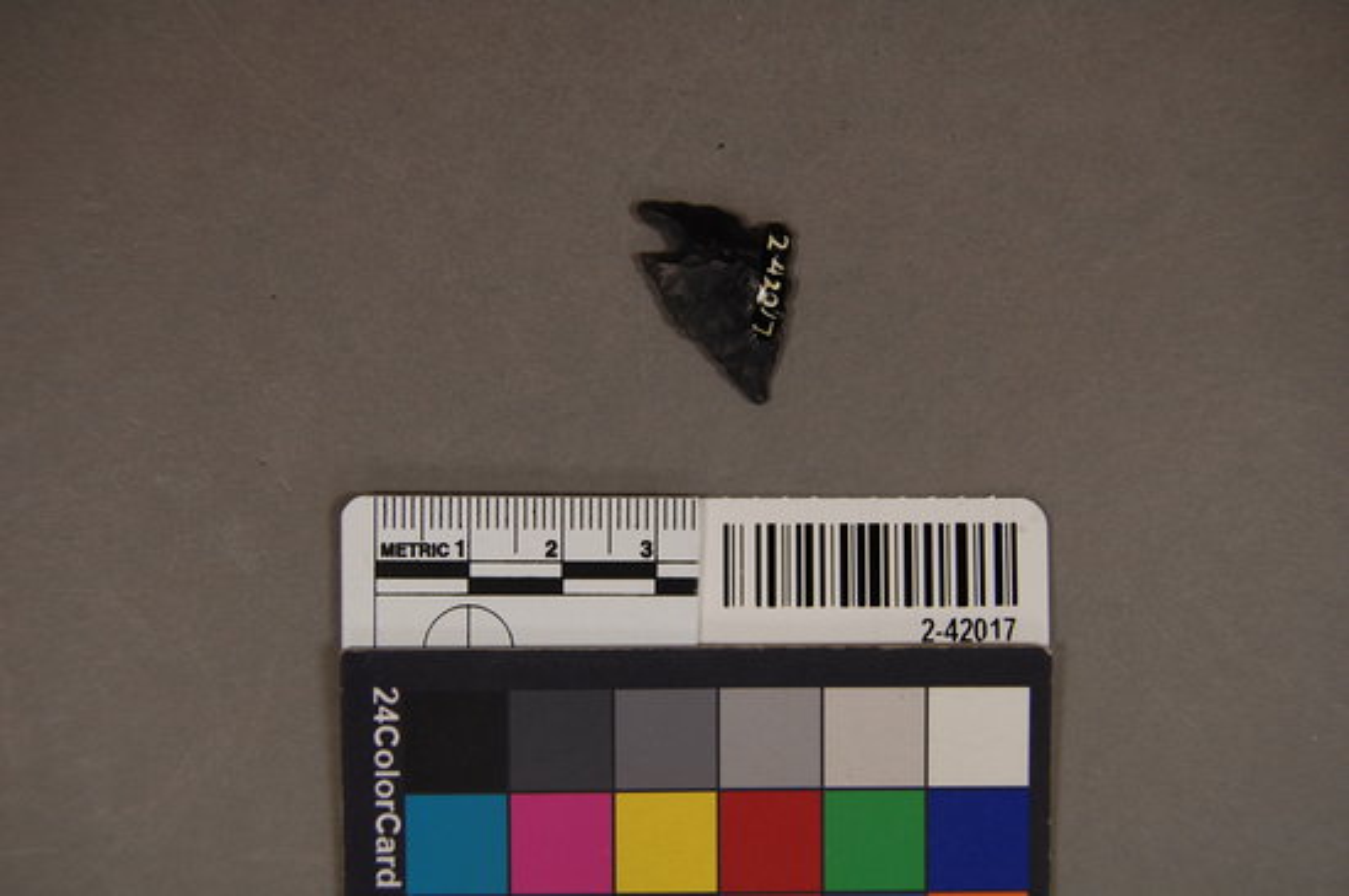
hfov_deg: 41.1
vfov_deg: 28.0
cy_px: 448
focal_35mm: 48
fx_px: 1797
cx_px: 674
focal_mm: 32
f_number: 5.6
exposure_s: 1/200
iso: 200
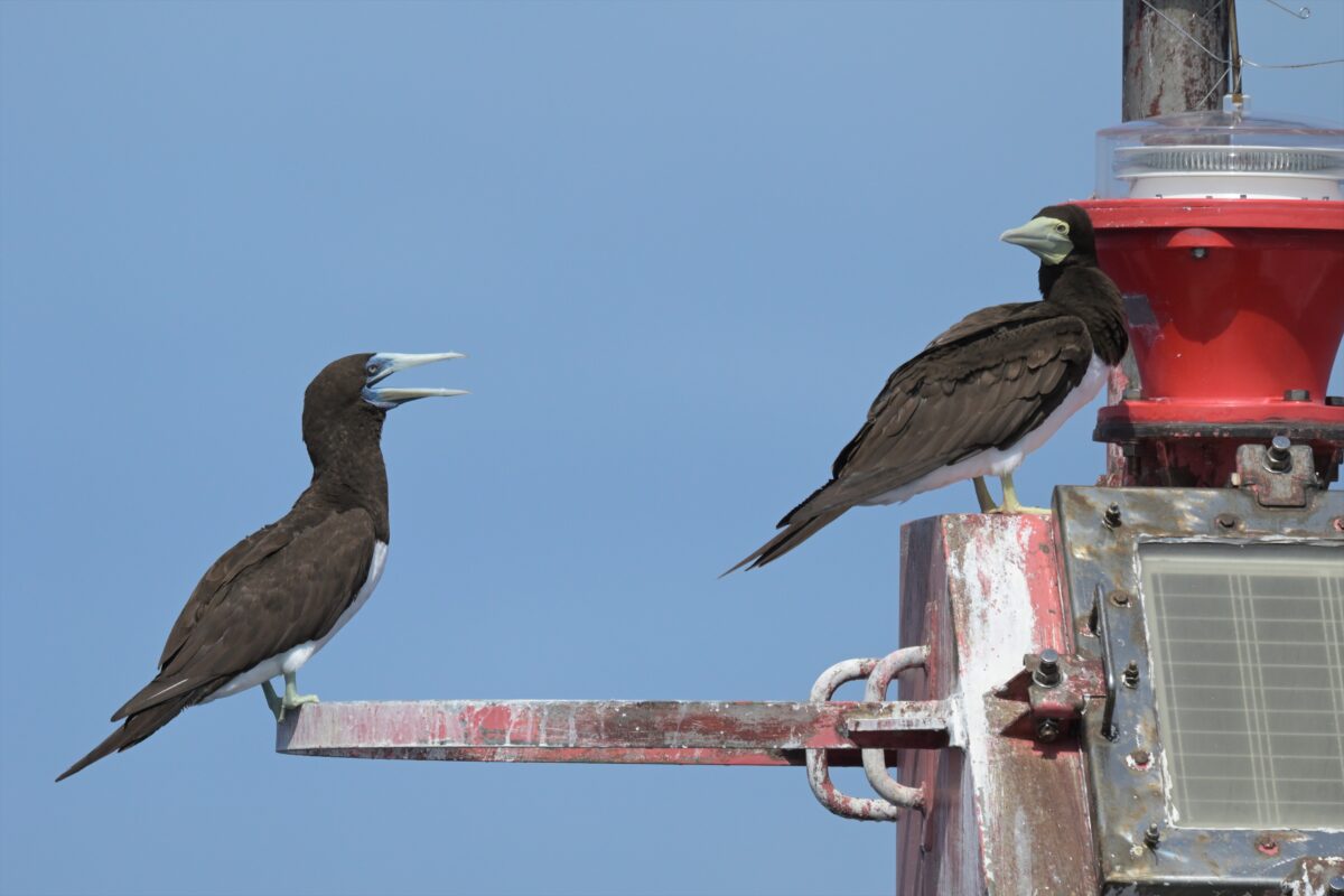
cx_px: 672
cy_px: 448
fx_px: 44796
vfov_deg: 1.1
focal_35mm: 1200
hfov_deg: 1.7
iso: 720
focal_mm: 800
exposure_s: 1/4000
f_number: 8
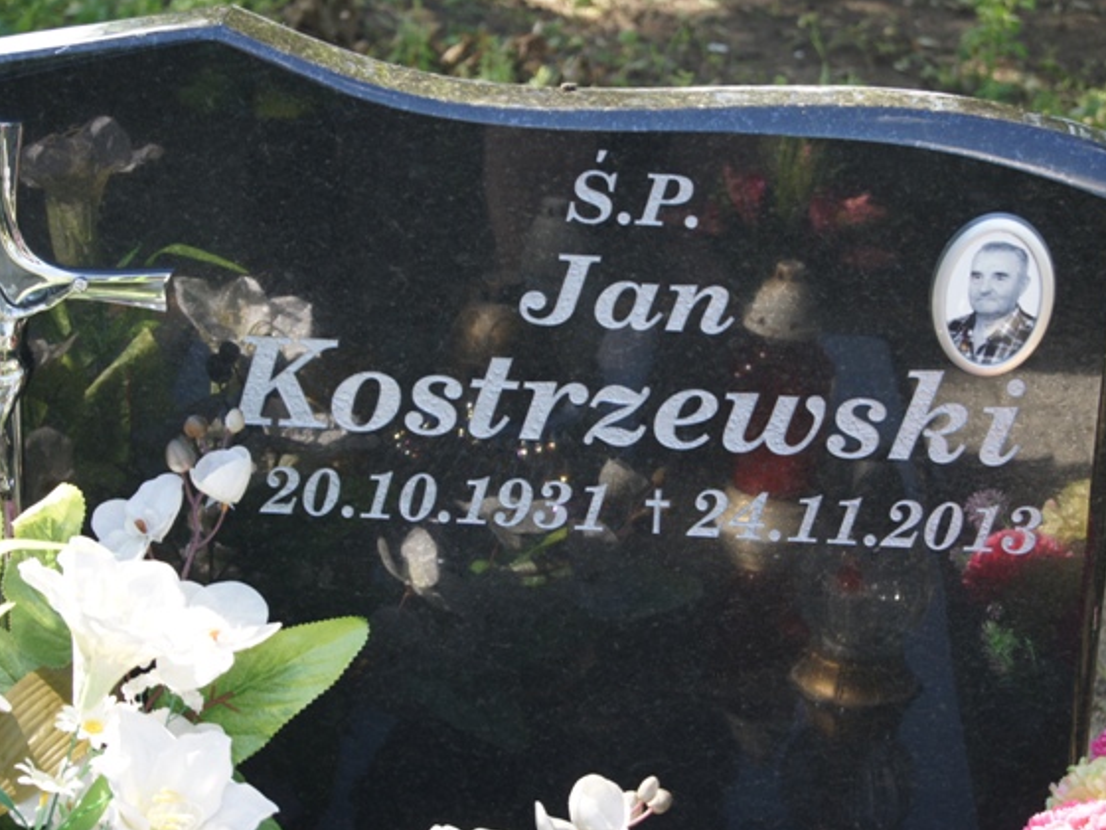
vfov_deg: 16.3
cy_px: 417
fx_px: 2893
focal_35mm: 91
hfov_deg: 21.6
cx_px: 620
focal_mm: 55
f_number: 5.6
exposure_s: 1/100
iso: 200
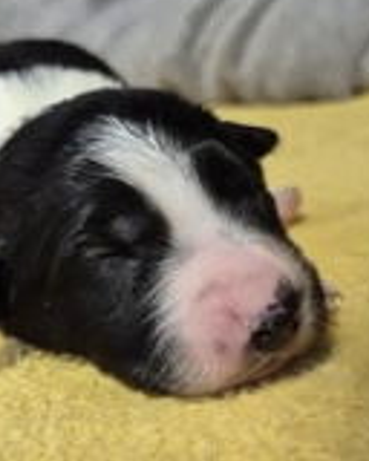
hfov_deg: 26.2
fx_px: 764
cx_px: 35
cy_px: 279
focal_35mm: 56
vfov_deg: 33.5
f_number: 1.8
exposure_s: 1/100
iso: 640
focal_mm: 5.4
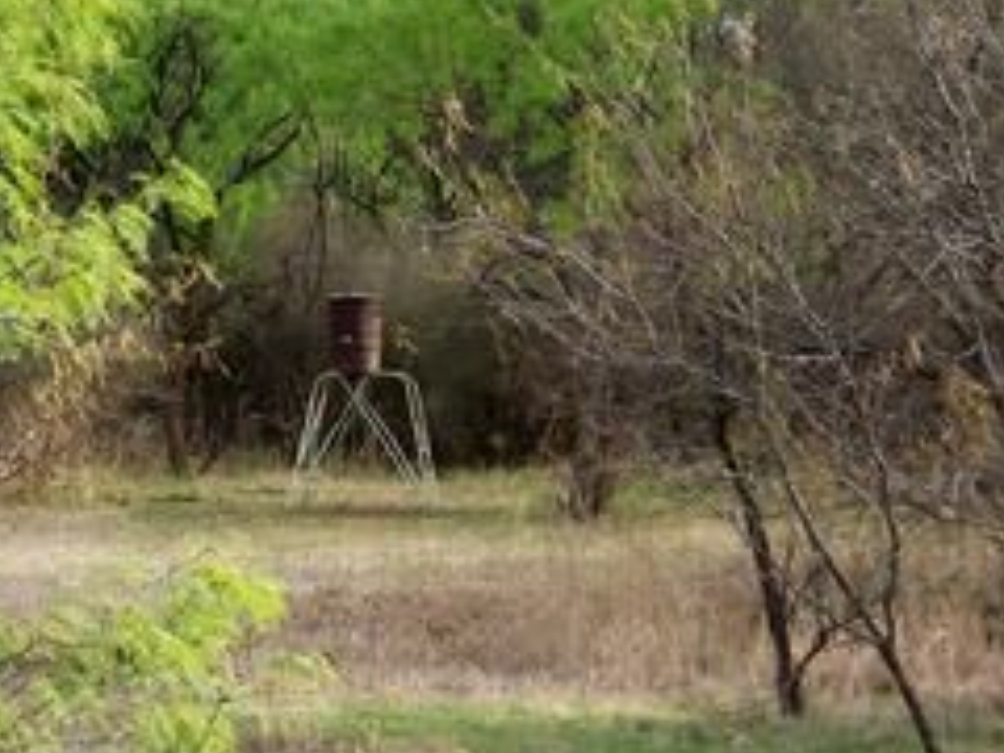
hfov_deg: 8.7
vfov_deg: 6.5
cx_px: 282
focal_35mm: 228
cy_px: 441
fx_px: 6613
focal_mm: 22.2
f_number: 3.2
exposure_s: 1/200
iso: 64
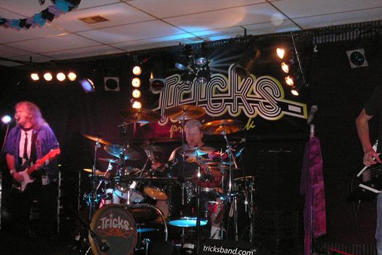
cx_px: 215
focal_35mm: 46
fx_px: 488
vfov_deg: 29.0
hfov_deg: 42.6
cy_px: 179
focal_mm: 5.2
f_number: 2.8
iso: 400
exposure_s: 1/30
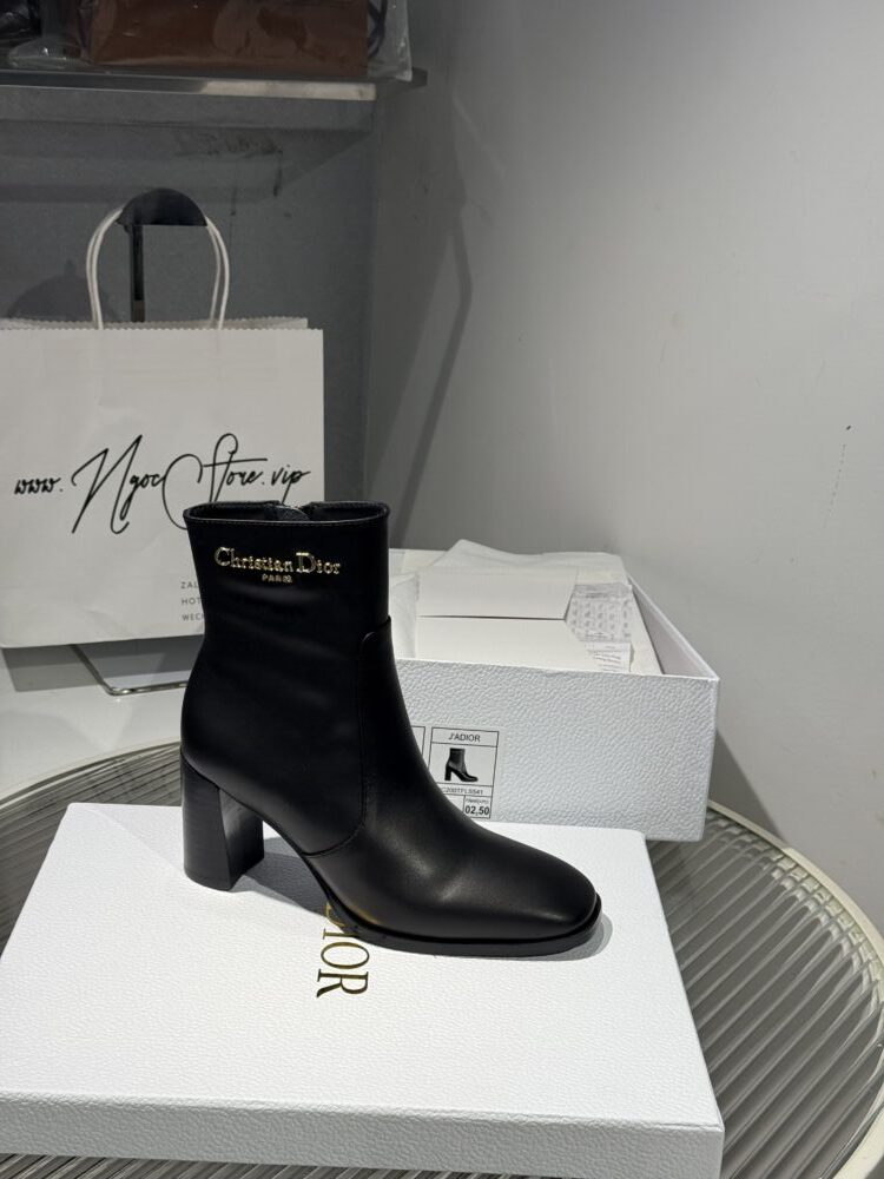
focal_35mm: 48
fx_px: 1634
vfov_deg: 39.7
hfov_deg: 30.3
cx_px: 442
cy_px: 590
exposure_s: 1/280
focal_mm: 6.76
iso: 80
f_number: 1.78
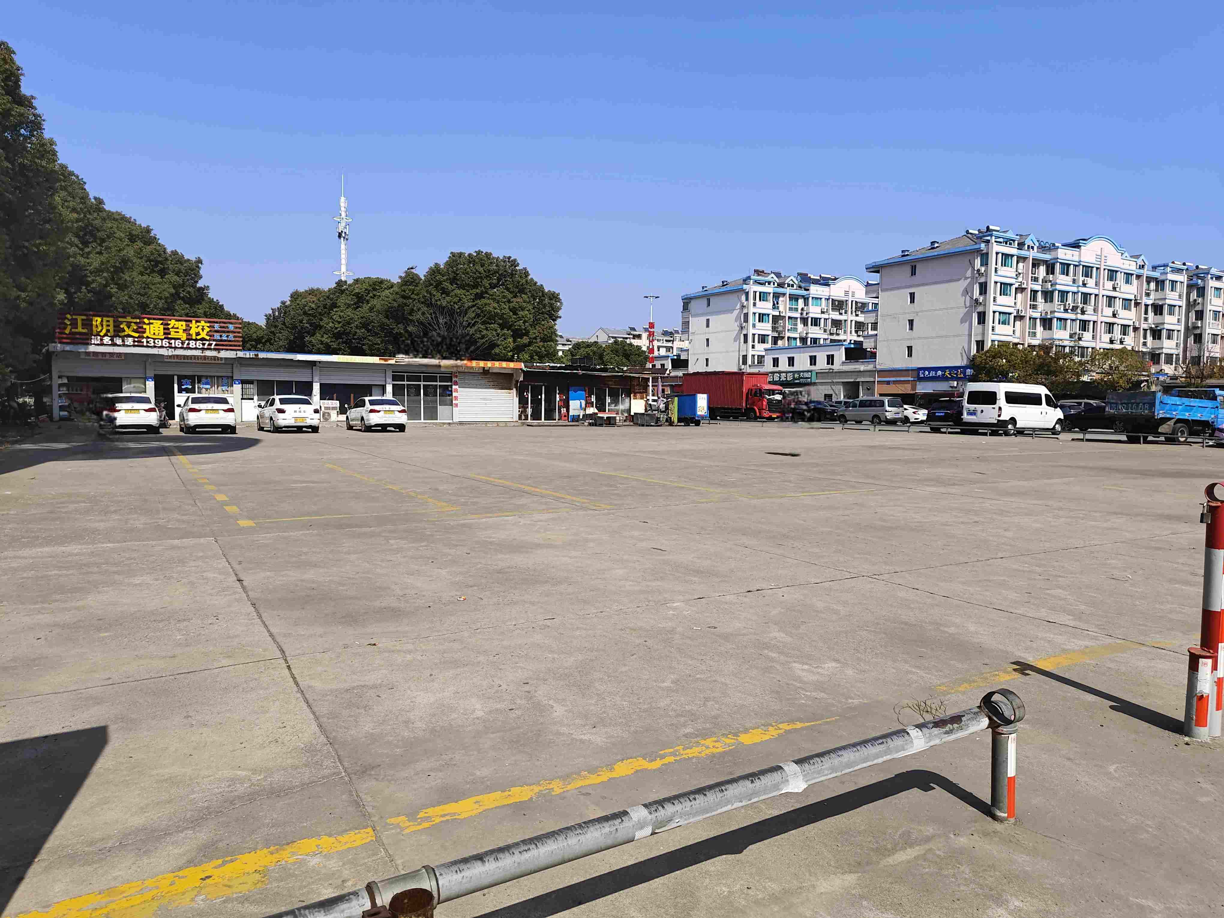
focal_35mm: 24
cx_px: 612
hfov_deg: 71.6
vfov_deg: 56.8
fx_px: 849
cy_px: 459
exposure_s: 1/1391
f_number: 1.88
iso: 50
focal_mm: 5.56
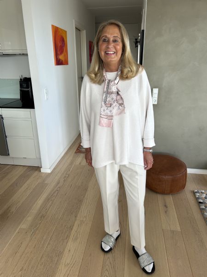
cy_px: 138
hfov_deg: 53.1
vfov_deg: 67.3
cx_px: 104
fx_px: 207
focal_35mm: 26
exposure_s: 1/121
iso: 50
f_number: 1.5
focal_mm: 5.7
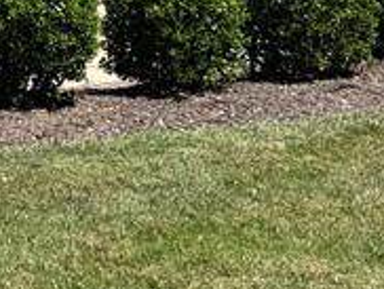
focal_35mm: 146
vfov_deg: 9.2
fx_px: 1622
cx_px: -443
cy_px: -388
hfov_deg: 11.7
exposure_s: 1/2513
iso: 50
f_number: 1.6
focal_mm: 5.96
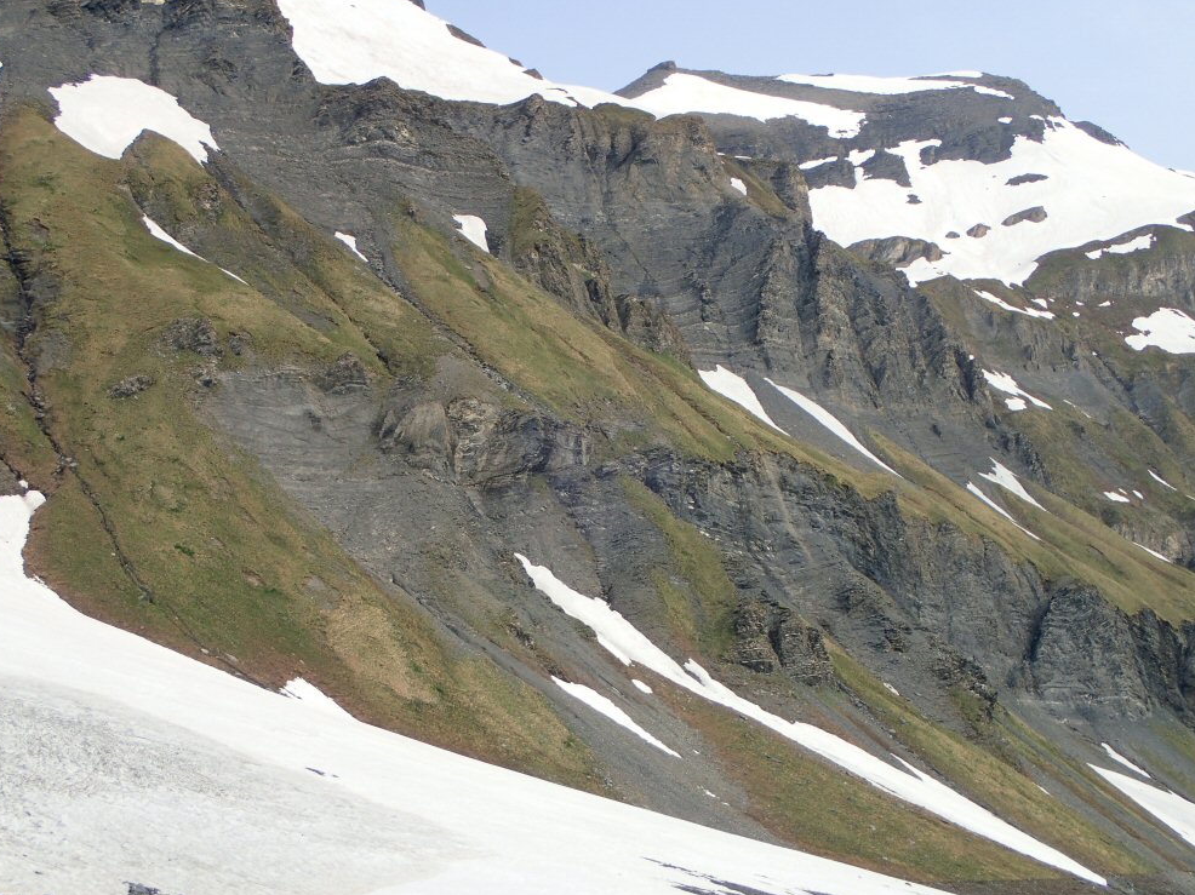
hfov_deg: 27.4
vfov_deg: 20.7
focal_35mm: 71
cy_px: 443
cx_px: 590
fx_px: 2450
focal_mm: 12.6
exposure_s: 1/250
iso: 100
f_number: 5.6
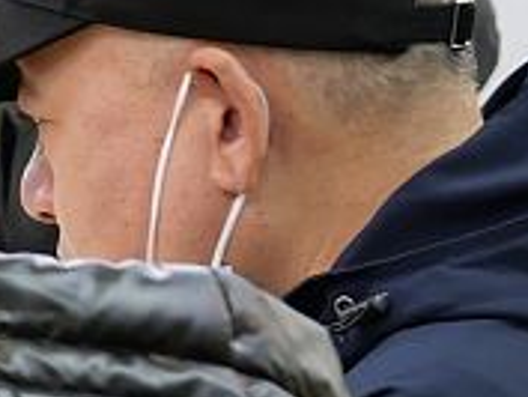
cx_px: -805
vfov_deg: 3.7
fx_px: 6075
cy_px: 566
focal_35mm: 398
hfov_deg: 4.8
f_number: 3.5
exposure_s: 1/50
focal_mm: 27.5
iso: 800
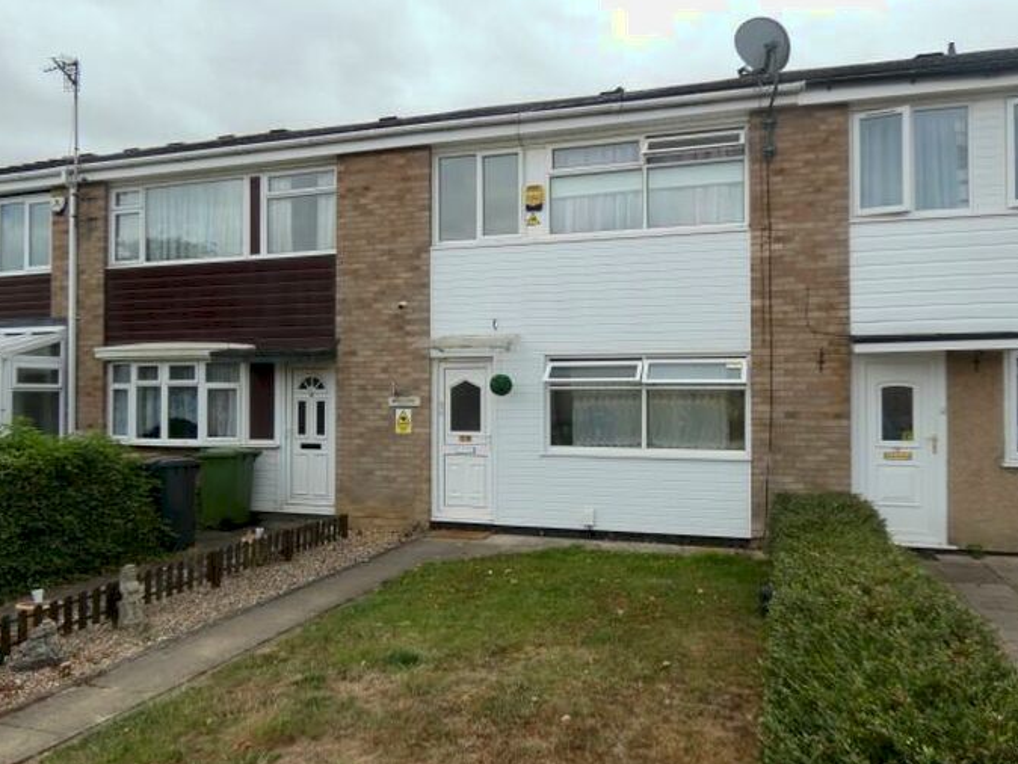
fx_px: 794
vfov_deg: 51.4
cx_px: 518
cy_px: 383
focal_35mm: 27
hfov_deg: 65.3
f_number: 3.1
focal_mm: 4.6
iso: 80
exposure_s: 1/640
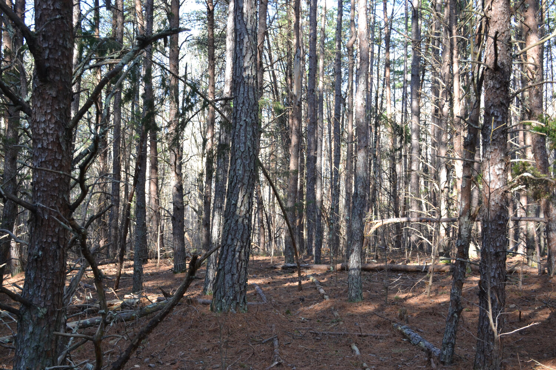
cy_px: 185
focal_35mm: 39
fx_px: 602
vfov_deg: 34.2
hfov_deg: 49.6
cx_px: 278
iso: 400
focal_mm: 26
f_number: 5.6
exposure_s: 1/125
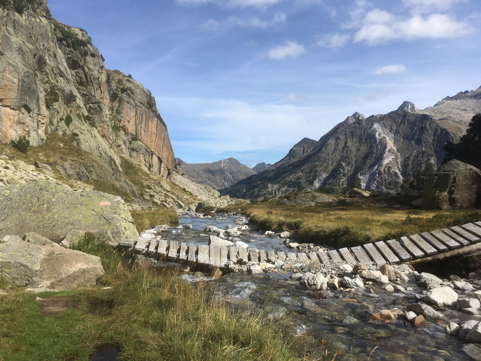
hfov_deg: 61.7
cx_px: 240
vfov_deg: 48.2
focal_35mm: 29
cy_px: 180
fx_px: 403
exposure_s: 1/1923
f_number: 2.2
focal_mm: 4.15
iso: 25
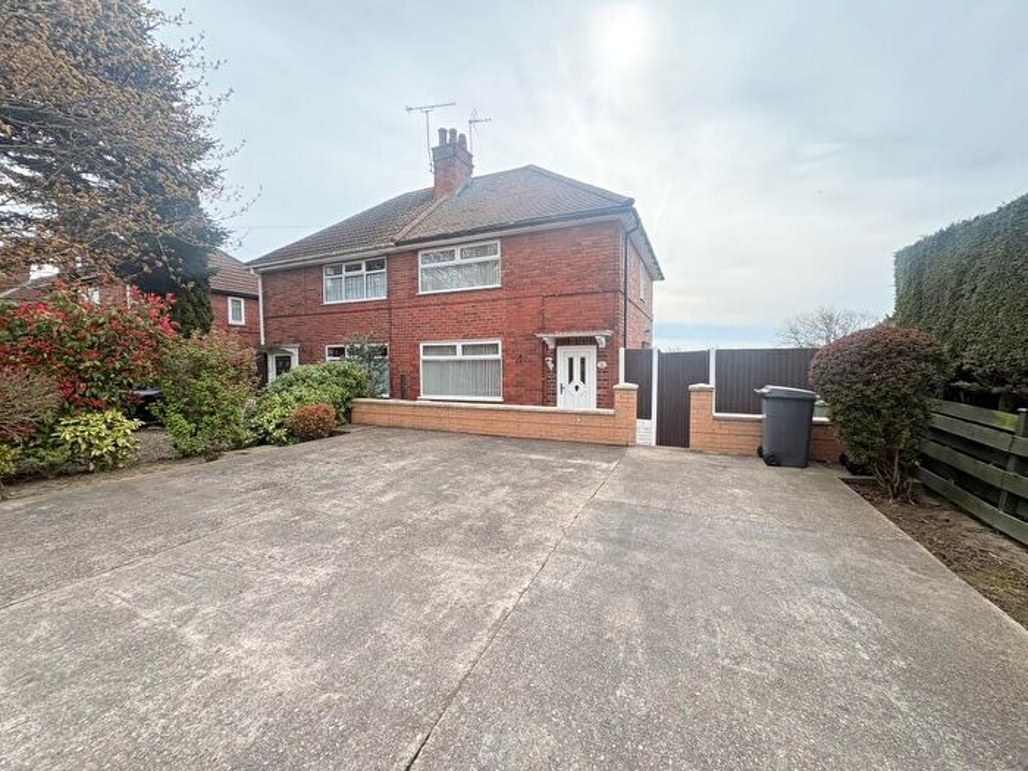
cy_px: 386
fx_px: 416
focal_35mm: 14
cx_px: 514
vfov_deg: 85.7
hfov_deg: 102.1
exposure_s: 1/804
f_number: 2.2
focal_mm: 2.22
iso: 64
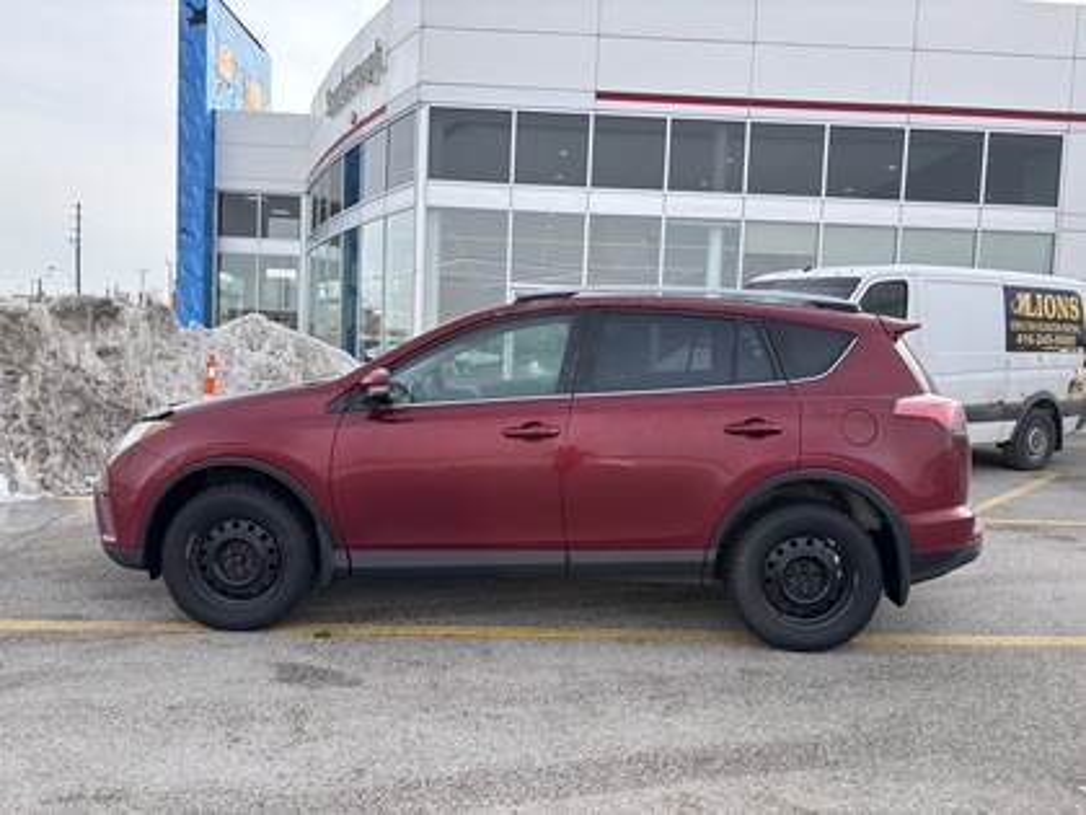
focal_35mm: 26
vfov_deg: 53.1
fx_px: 816
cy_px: 408
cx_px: 543
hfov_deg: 67.3
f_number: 1.6
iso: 50
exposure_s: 1/970
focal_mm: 5.96
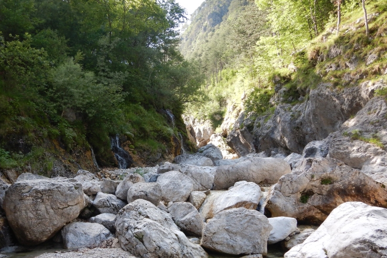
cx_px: 165
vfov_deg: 43.1
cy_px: 168
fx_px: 323
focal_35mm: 30
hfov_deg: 61.6
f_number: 2.8
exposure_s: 1/200
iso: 125
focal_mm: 4.3
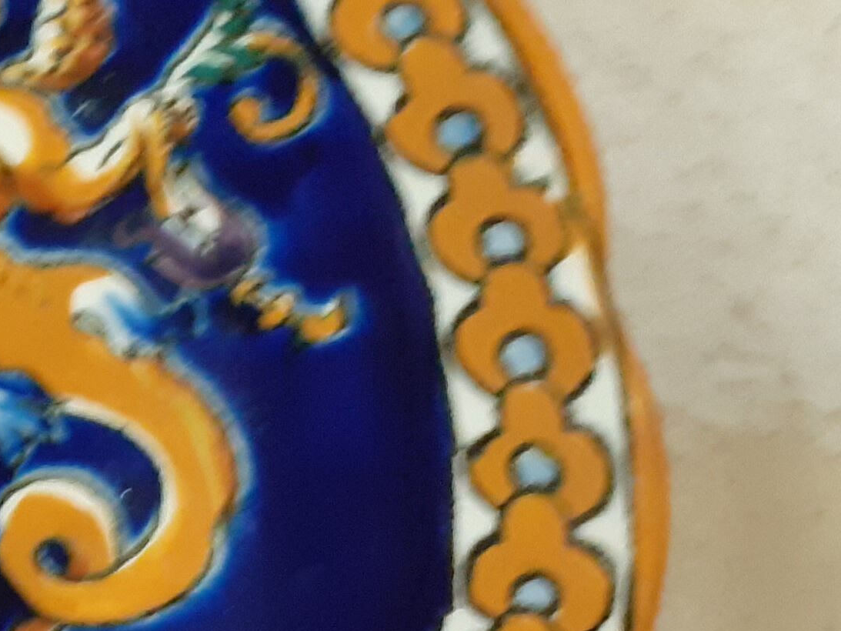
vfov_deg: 14.5
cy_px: 317
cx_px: -489
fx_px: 2478
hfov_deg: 17.1
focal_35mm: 102
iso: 200
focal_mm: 3.6
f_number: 1.9
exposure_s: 1/33
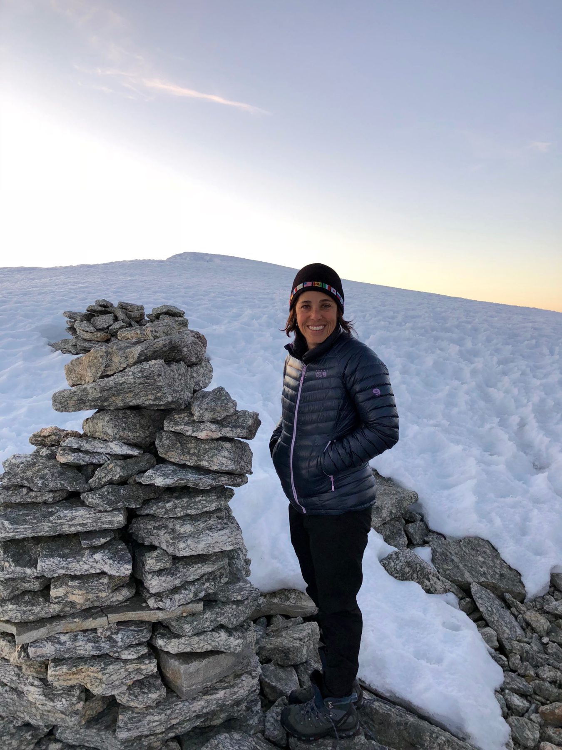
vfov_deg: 63.4
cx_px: 281
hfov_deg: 49.7
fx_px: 606
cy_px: 375
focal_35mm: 28
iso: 32
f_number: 1.8
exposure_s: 1/120
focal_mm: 4
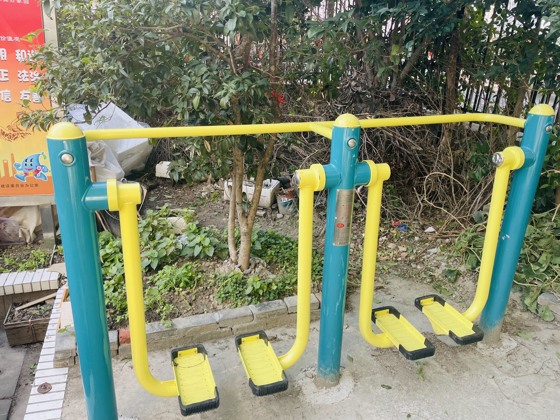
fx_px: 421
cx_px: 280
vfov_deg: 53.1
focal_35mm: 26
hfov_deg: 67.3
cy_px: 210
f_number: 1.6
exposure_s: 1/254
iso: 32
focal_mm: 4.2
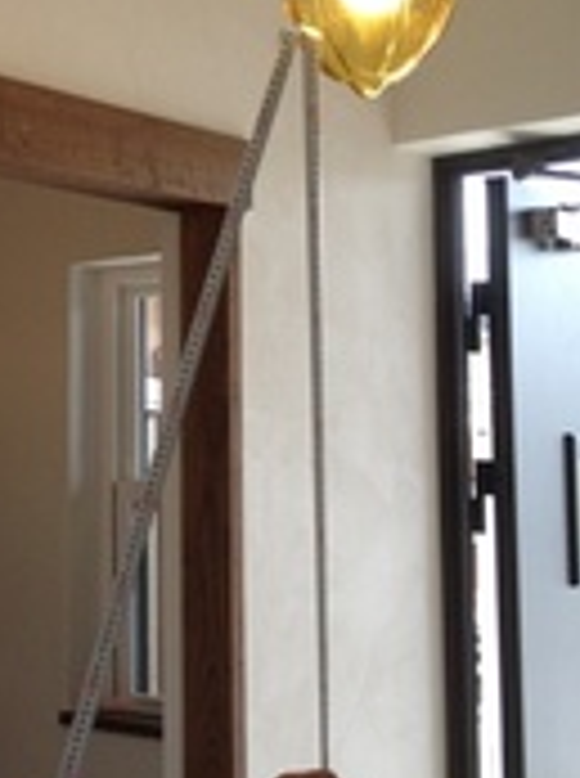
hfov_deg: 17.6
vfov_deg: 24.1
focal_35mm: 81
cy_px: 301
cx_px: -25
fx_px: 1816
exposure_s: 1/171
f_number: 2.4
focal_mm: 4.28
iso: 64
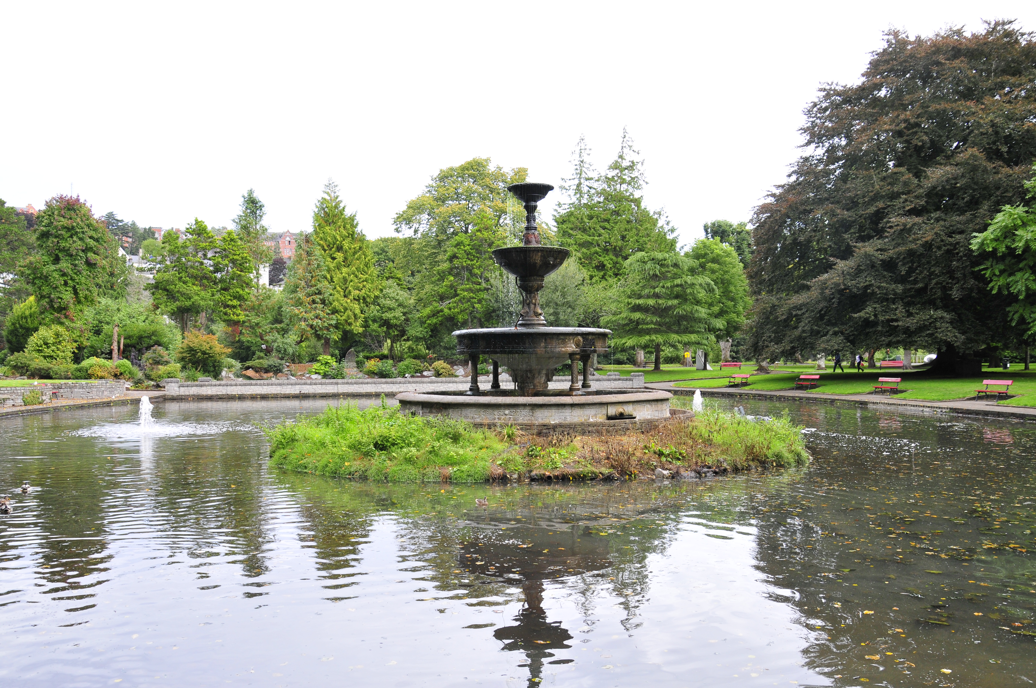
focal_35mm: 33
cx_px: 518
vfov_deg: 39.9
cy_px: 344
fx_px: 949
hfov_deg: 57.3
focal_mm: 22
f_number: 6.3
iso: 400
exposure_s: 1/160
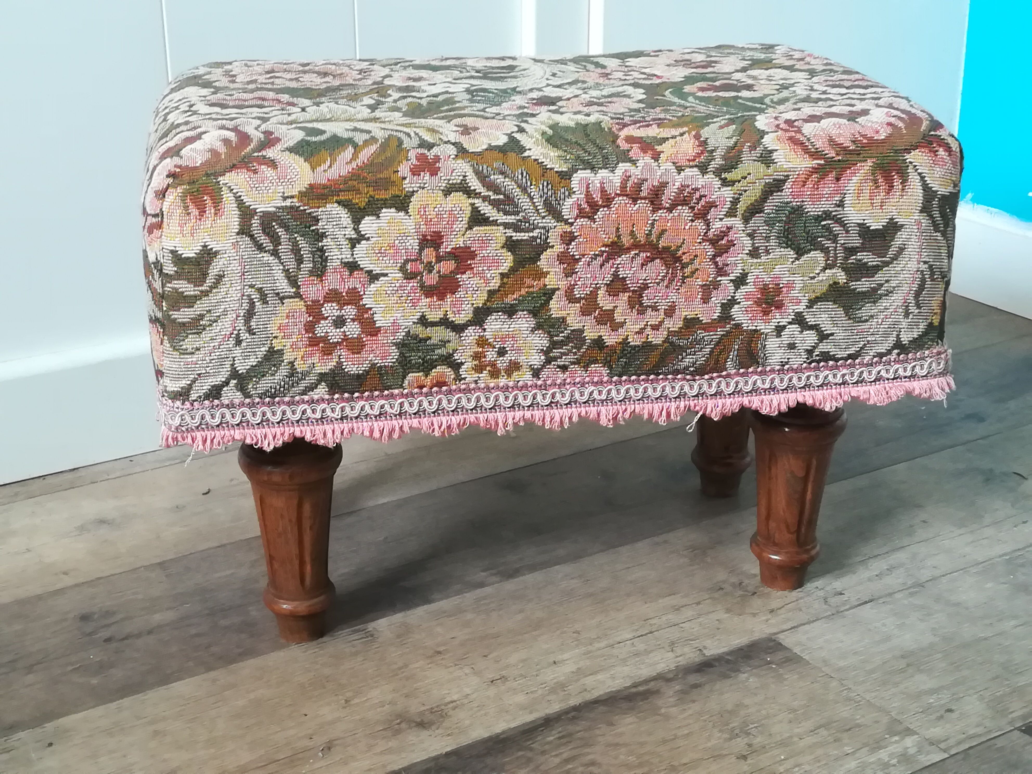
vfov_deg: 29.1
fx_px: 1491
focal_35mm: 50
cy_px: 387
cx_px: 516
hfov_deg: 38.2
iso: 320
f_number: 2.2
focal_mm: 3.83
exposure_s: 1/33.3
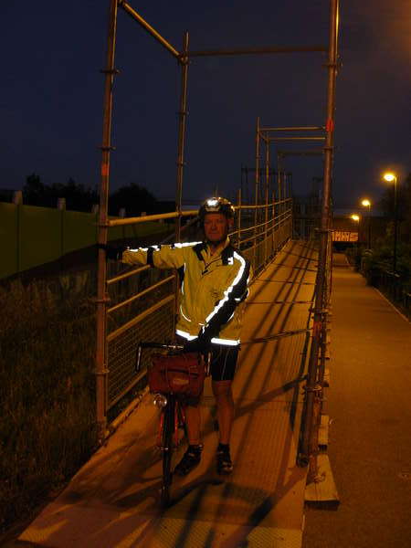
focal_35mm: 38
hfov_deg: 37.7
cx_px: 206
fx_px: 602
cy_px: 274
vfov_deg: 49.0
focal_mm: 6.3
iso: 200
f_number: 2.9
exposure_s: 1/5.3
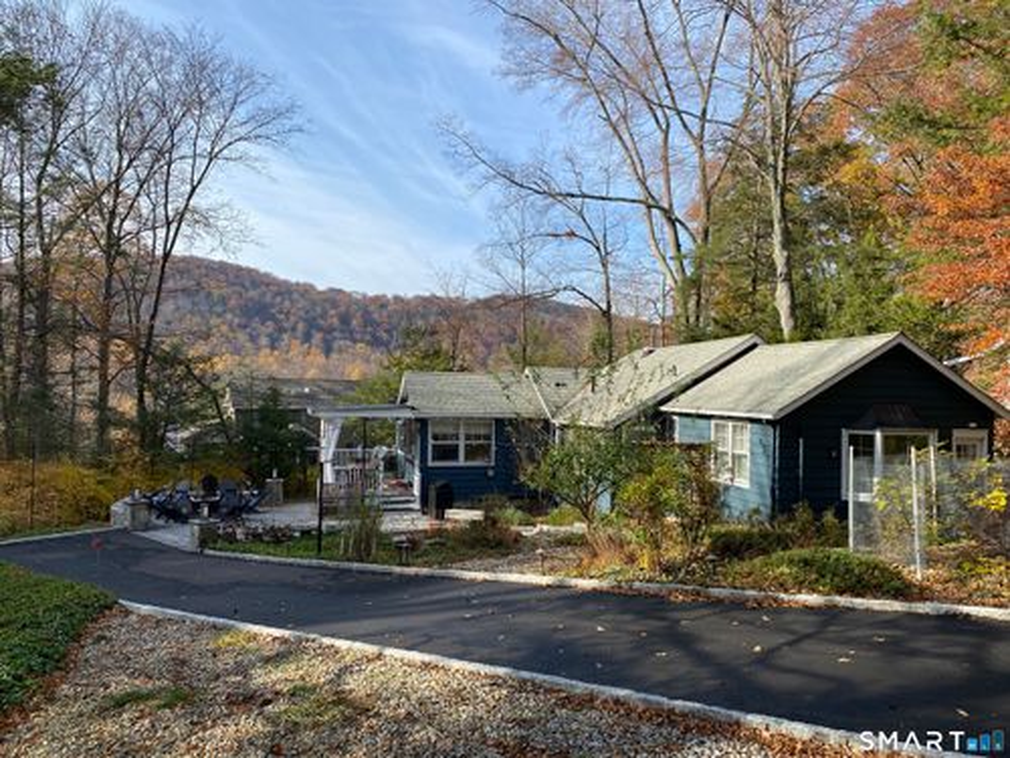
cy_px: 379
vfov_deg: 53.1
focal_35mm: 26
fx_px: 759
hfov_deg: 67.3
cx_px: 505
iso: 32
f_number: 1.8
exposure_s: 1/1522
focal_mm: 4.25
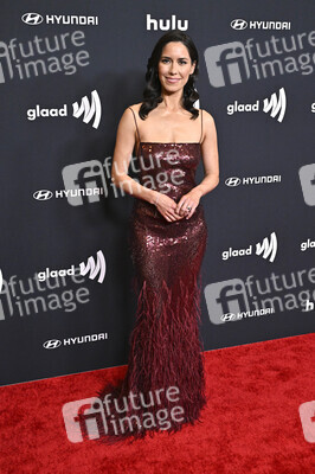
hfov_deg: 31.8
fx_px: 552
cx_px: 158
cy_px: 237
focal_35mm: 42
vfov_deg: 46.4
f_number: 5.6
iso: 4000
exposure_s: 1/250
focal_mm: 42
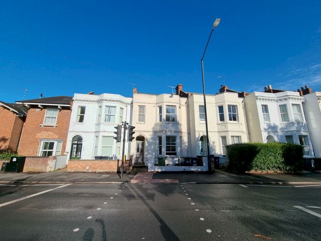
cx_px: 160
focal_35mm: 13
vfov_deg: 89.9
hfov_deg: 106.2
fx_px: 121
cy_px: 120
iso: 50
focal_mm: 2.2
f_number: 2.2
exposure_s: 1/2904
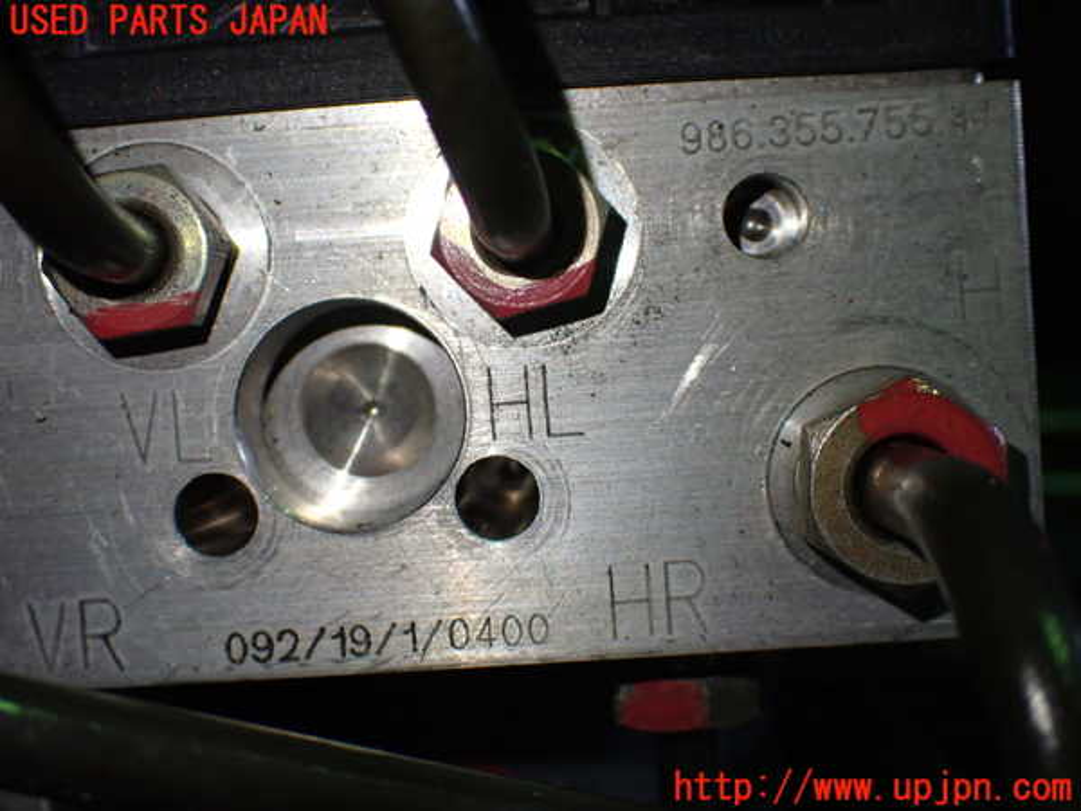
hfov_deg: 38.2
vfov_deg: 29.1
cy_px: 406
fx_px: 1561
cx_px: 540
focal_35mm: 50
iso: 320
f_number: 3.2
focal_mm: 9.01
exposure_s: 1/200
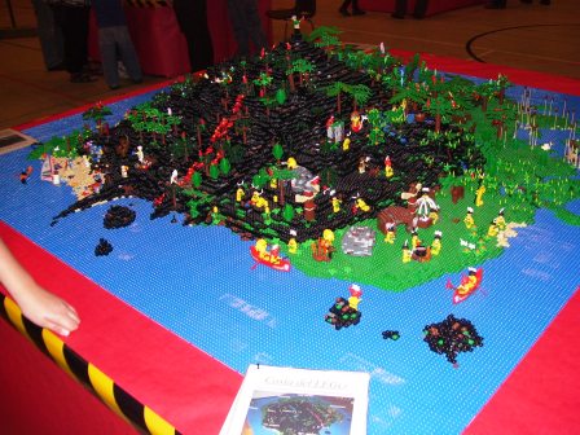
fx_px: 603
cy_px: 218
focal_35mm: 36
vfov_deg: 39.7
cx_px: 290
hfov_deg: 51.4
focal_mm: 6
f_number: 2.7
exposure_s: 1/60
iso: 80
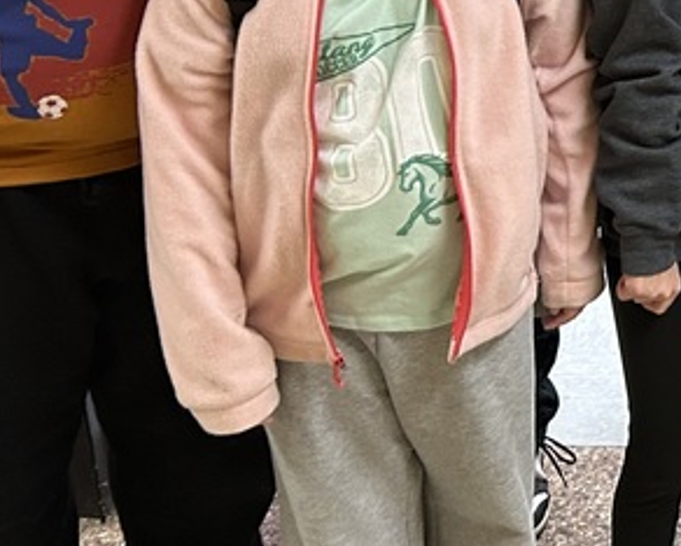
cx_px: 1133
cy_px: -28
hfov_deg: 18.1
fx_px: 1795
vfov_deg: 16.8
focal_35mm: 89
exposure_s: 1/60
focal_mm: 5.7
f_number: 1.5
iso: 250
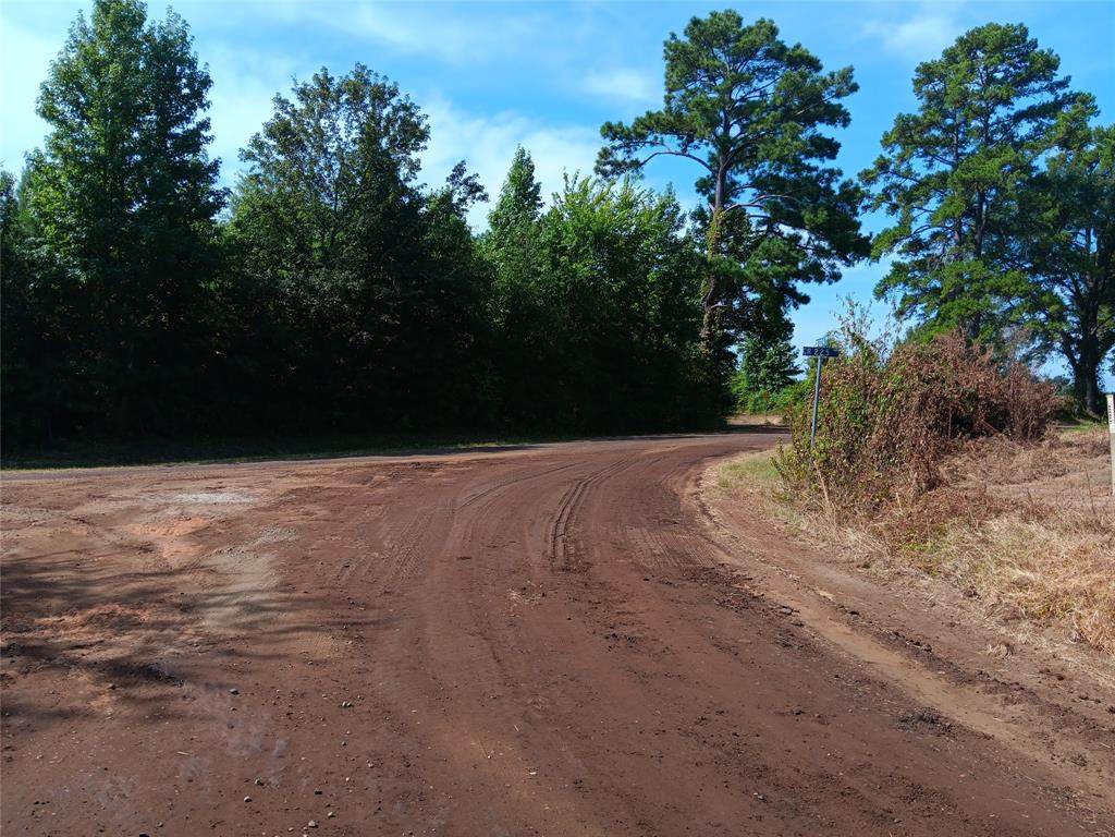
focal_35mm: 26
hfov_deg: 67.3
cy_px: 418
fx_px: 837
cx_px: 558
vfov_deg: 53.1
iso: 20
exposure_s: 1/500
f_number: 1.8
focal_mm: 3.98
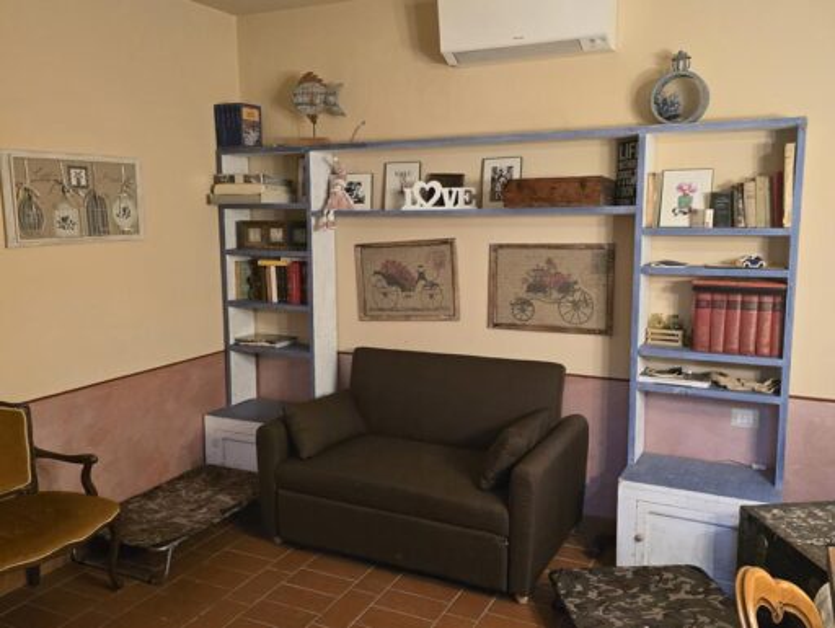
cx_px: 418
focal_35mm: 23
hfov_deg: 73.9
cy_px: 314
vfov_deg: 59.0
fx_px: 555
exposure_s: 1/100
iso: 1600
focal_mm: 6.3
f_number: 1.7
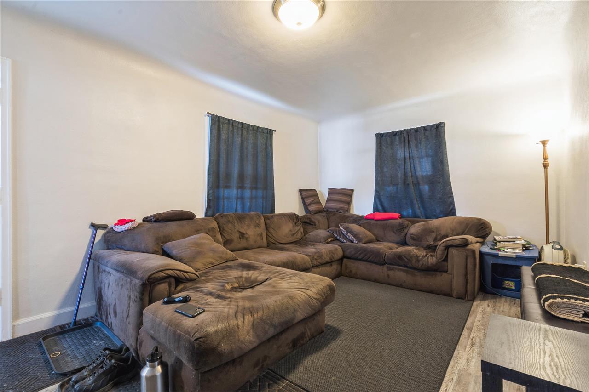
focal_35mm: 16
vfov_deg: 73.7
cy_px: 196
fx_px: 262
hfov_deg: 96.7
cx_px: 294
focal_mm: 16
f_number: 9
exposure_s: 1/1.25
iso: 400
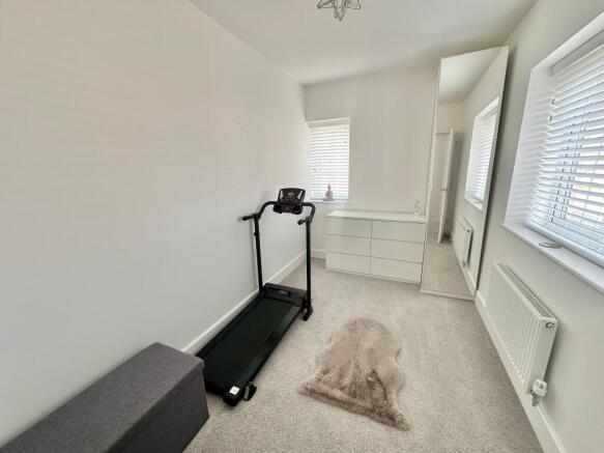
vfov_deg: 85.7
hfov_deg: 102.1
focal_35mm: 14
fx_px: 244
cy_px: 226
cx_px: 302
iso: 80
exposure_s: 1/99
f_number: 2.2
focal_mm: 2.22
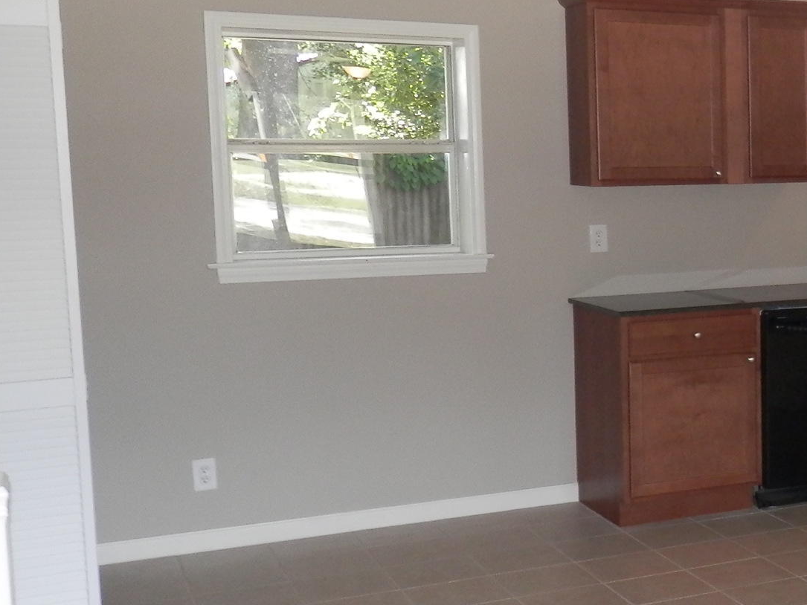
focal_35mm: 59
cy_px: 272
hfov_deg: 28.7
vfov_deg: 24.8
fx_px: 1376
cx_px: 948
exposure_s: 1/30
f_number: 3
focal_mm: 4.5
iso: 125
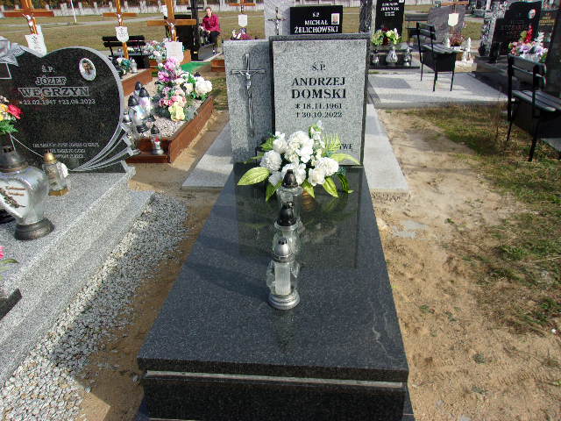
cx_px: 280
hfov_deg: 65.3
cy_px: 210
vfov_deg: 51.4
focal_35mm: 27
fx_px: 438
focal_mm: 4.9
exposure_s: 1/75
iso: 80
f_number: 10.4
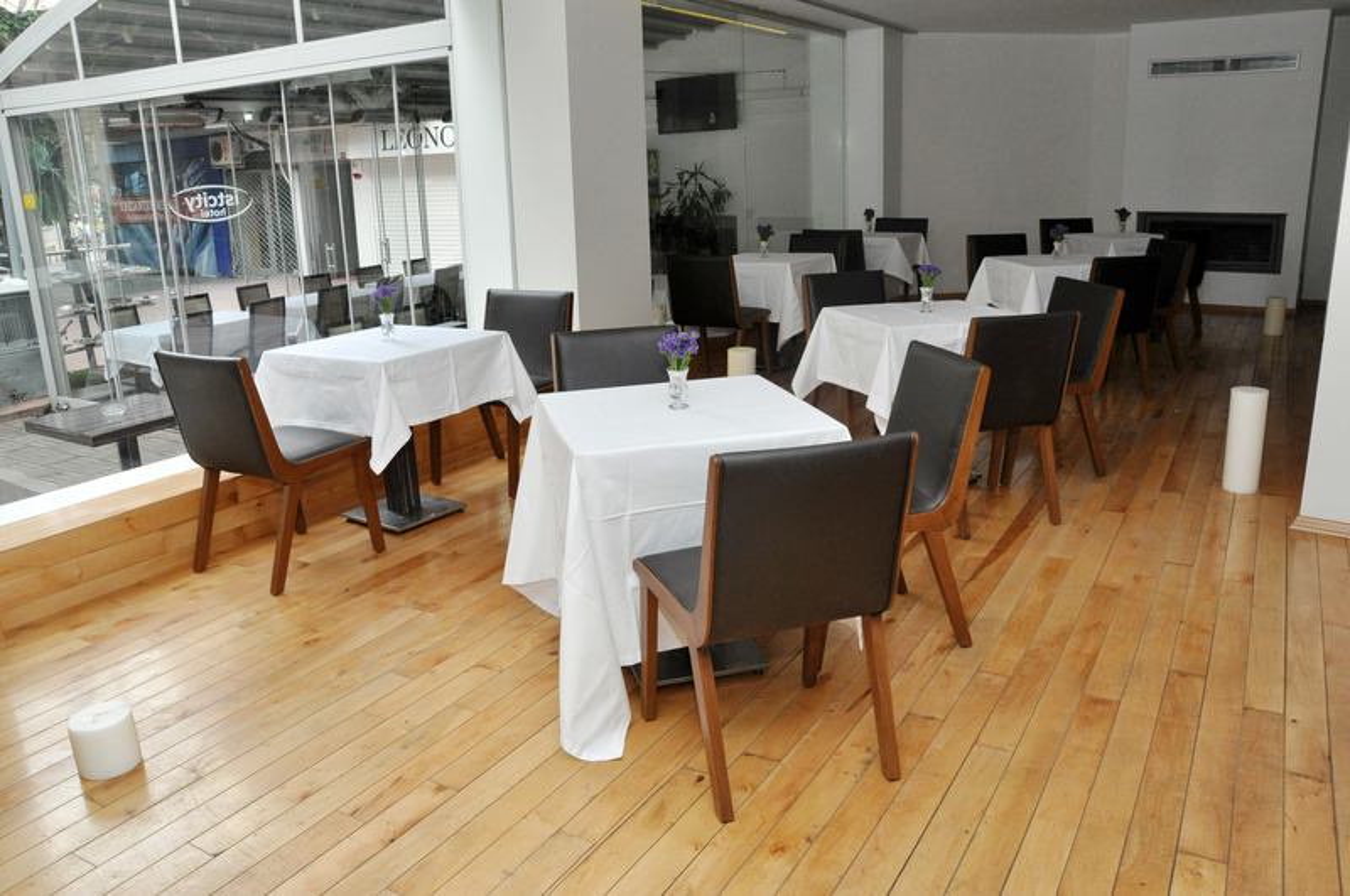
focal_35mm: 27
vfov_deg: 47.8
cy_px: 448
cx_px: 675
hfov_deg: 67.5
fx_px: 1011
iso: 800
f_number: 8
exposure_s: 1/125
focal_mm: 18
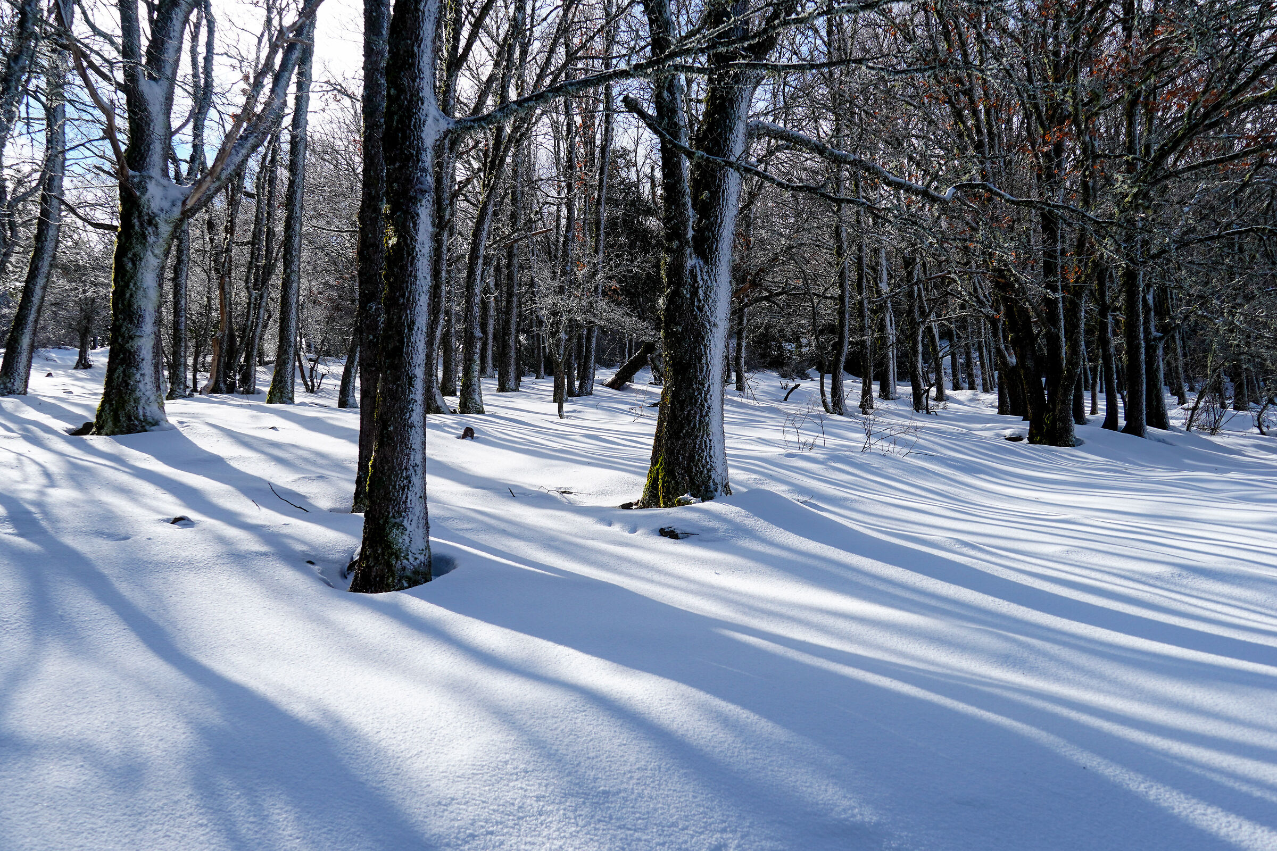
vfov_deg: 36.9
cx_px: 638
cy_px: 426
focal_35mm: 36
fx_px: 1277
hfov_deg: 53.1
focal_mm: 24
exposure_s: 1/250
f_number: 8
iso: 100
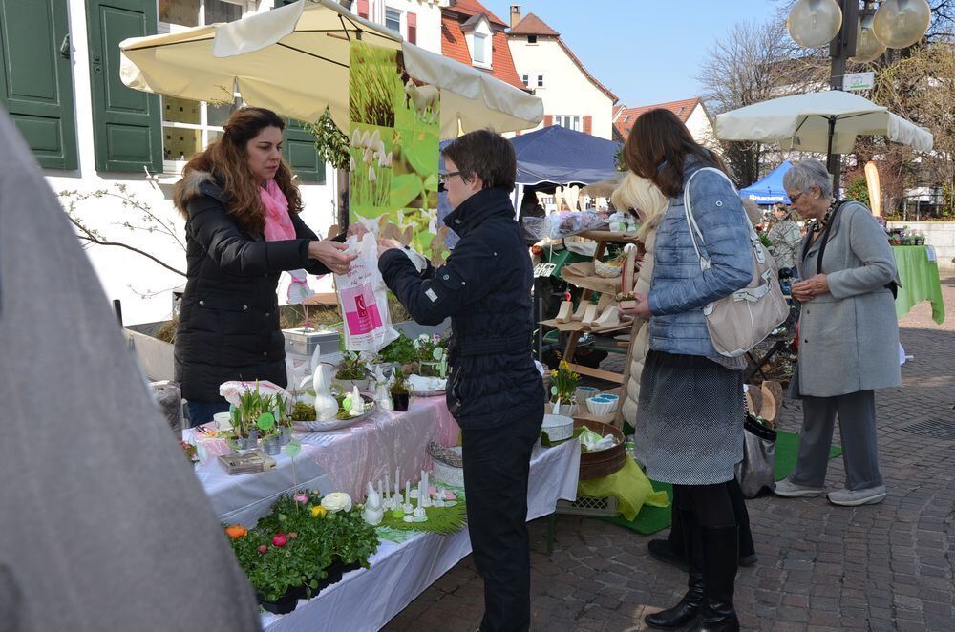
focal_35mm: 33
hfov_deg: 57.3
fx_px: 873
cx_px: 478
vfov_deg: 39.8
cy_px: 316
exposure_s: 1/200
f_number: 7.1
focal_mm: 22
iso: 100
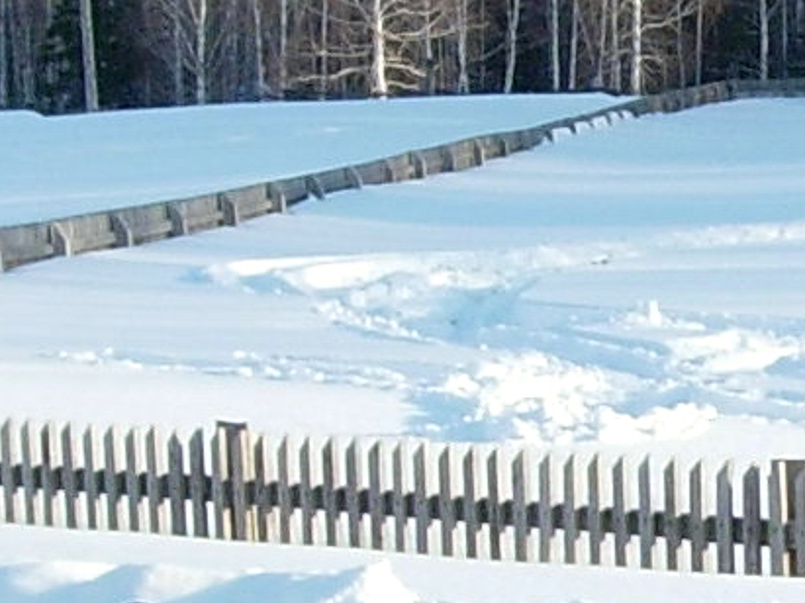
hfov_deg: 9.2
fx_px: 4882
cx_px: 1163
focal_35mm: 210
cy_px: 711
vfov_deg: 7.0
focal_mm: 7.8
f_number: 4.8
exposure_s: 1/362
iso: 79
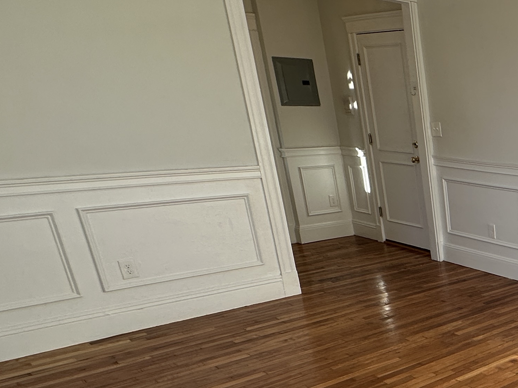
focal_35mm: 38
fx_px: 569
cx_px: 638
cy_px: 320
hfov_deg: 36.4
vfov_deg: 36.2
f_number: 2.2
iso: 40
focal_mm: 2.22
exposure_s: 1/348
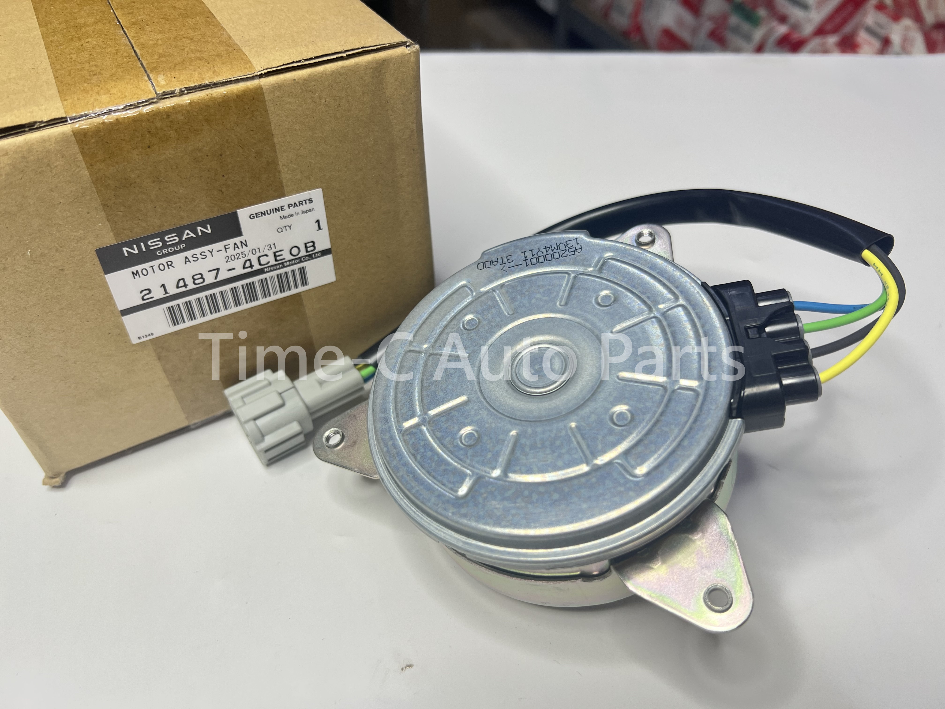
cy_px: 354
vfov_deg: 53.1
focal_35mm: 26
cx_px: 472
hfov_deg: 67.3
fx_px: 710
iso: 64
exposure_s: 1/100
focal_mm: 5.7
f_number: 1.5
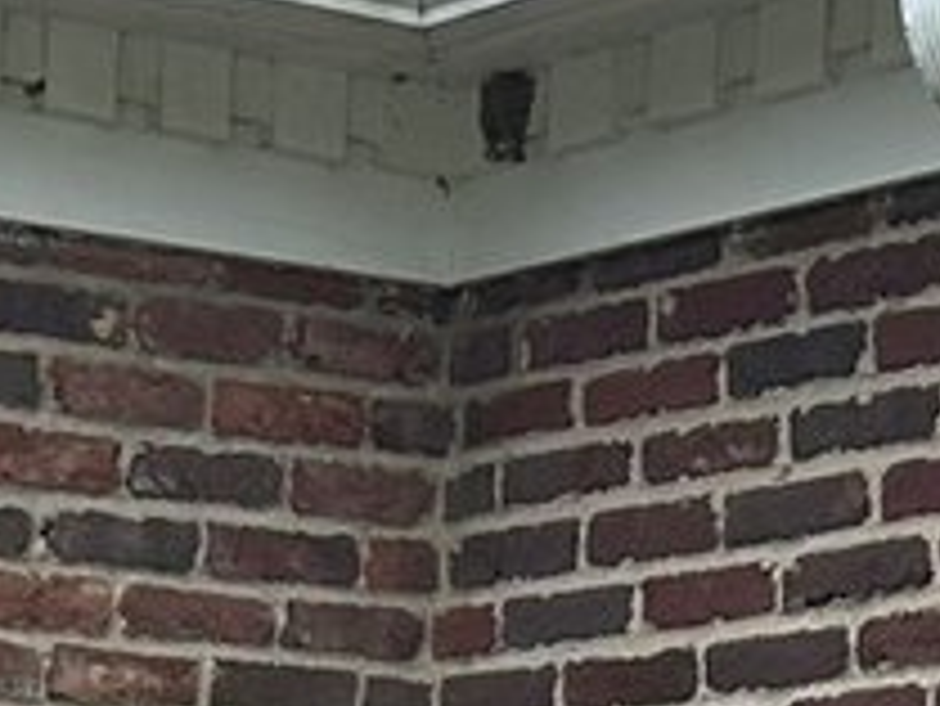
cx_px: -245
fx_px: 4728
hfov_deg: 11.1
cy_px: 2008
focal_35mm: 174
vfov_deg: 7.6
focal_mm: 6.86
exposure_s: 1/989
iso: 80
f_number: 1.78
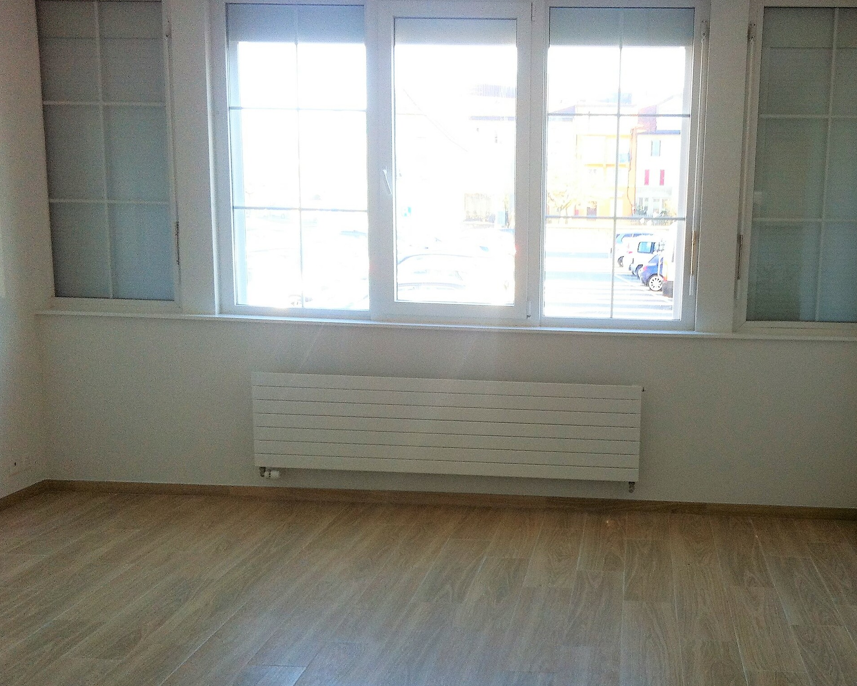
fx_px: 1167
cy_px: 415
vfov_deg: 32.6
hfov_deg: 39.9
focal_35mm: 46
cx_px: 555
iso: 100
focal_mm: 3.85
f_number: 2.8
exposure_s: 1/60
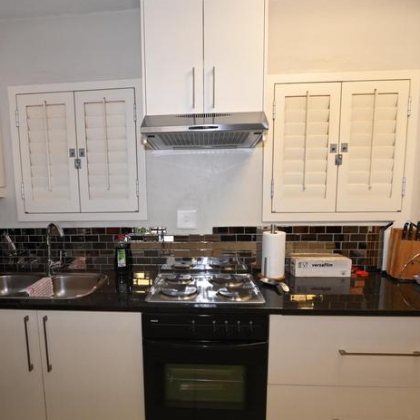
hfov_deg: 69.2
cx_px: 176
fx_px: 302
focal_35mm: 22
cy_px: 230
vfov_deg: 69.5
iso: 500
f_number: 4
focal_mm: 10
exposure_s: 1/60
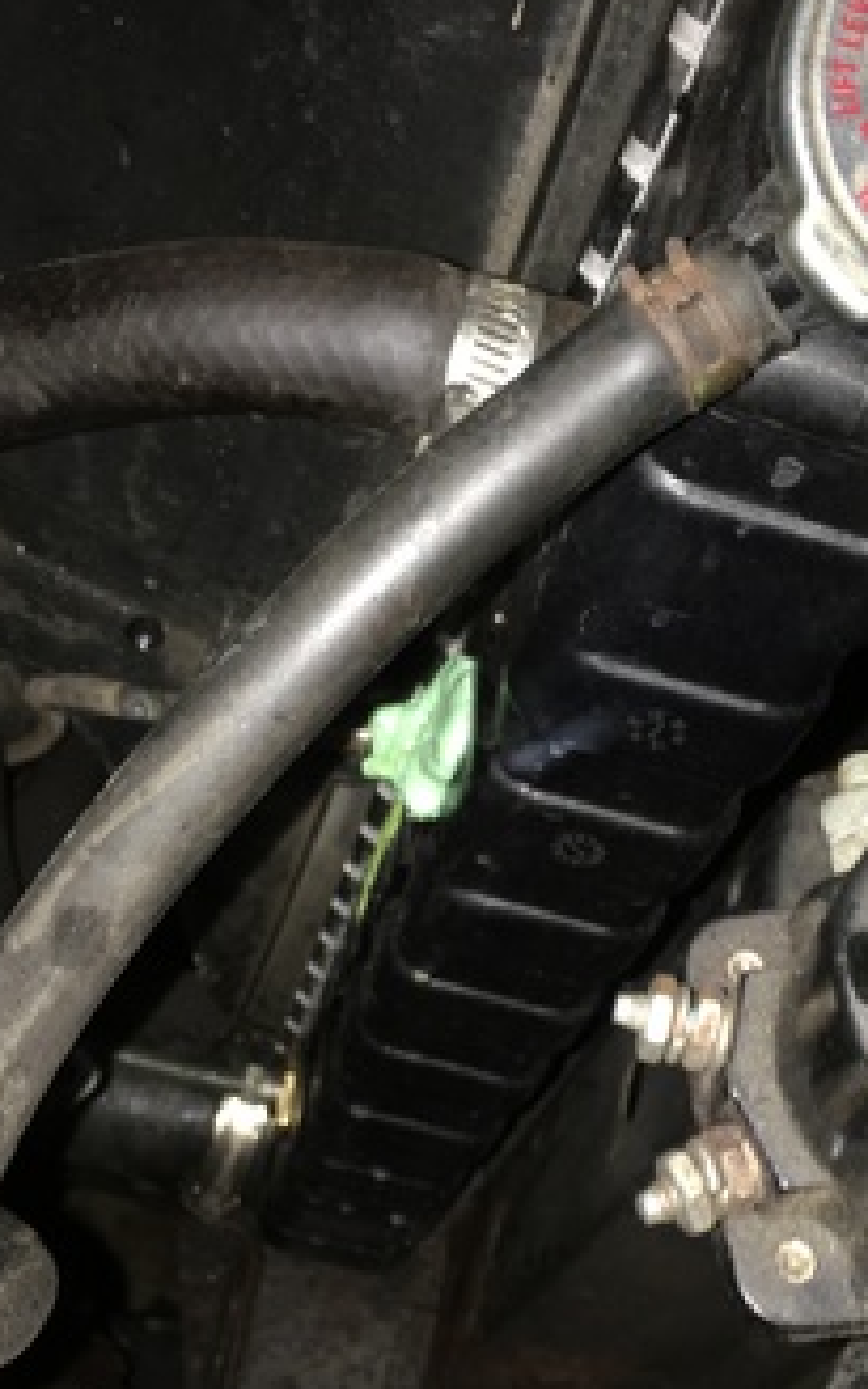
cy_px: 834
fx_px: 1703
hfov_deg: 28.5
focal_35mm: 45
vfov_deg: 44.1
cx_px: 529
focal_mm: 4.15
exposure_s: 1/16
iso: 50
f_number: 2.2
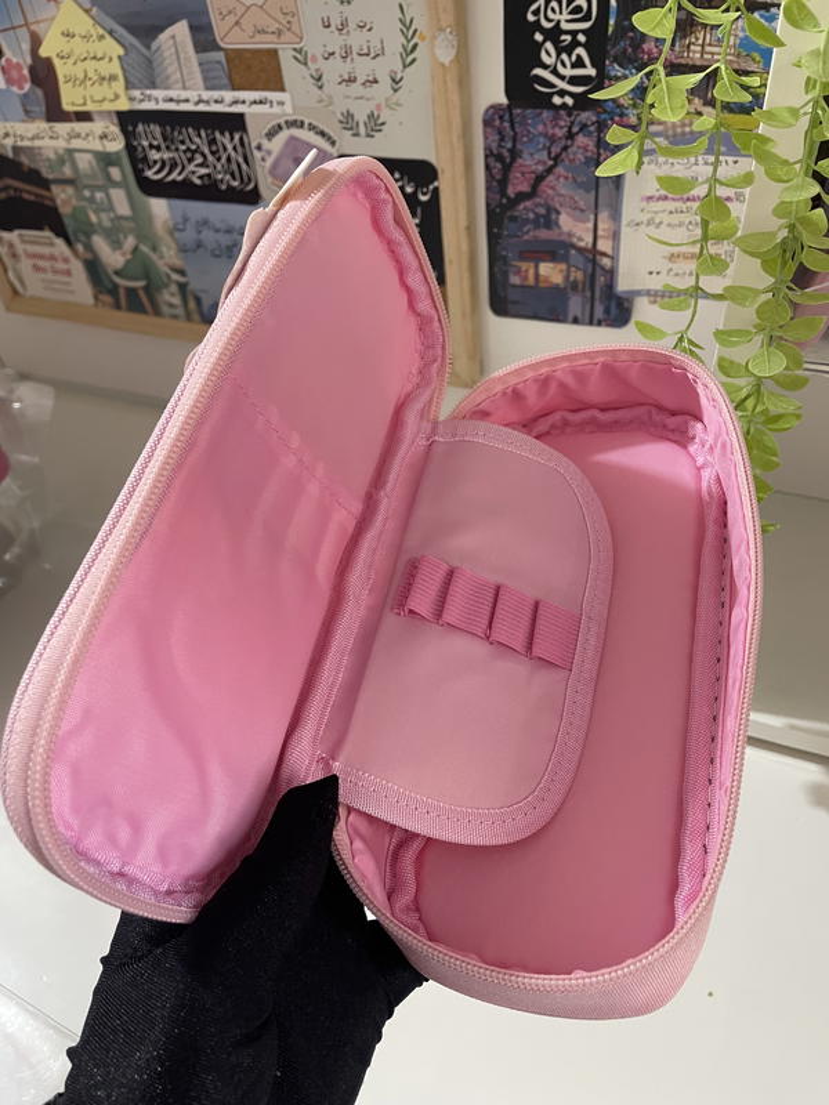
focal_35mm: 26
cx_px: 414
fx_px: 830
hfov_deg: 53.1
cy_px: 552
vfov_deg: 67.3
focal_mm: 4.2
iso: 160
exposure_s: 1/60
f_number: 1.6
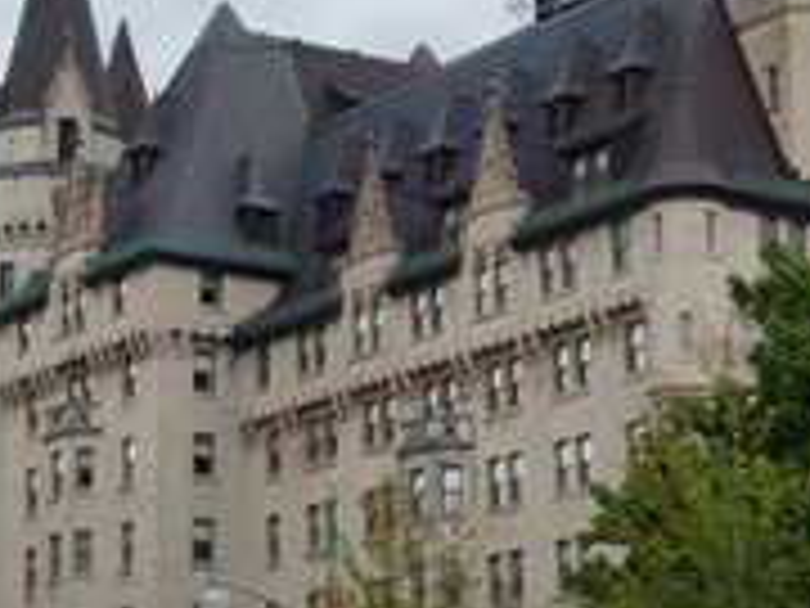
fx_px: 2878
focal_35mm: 123
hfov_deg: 16.0
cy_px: 486
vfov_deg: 12.0
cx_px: 518
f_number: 3.5
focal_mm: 9.8
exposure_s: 1/500
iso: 100
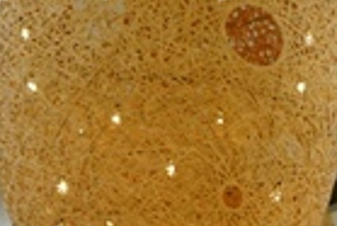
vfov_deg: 7.6
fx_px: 1509
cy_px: 638
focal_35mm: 161
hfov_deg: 12.7
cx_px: 267
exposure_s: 1/60
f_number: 3.5
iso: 1250
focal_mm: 28
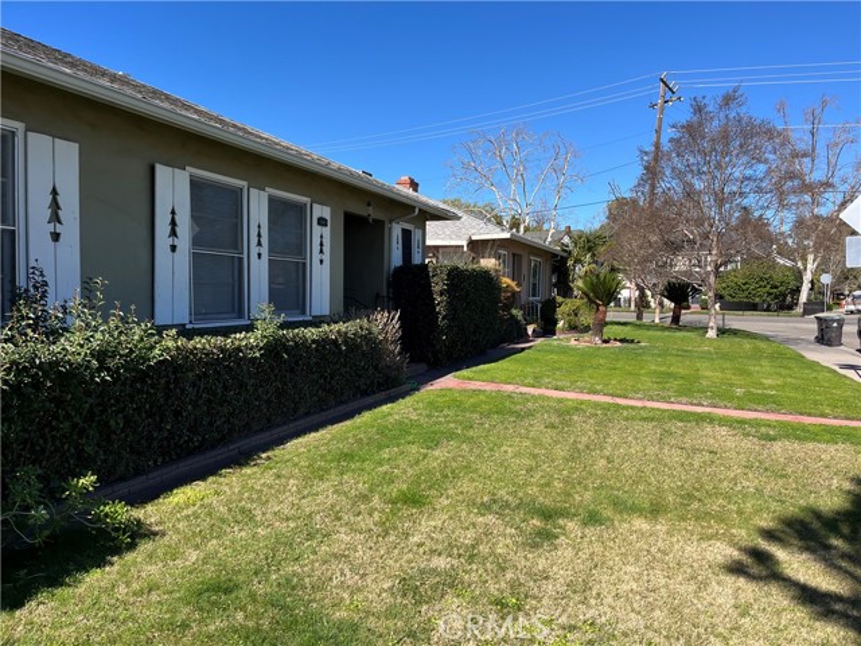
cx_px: 430
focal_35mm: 26
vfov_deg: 53.1
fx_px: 647
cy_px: 323
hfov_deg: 67.3
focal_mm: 5.1
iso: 50
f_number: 1.6
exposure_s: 1/2179
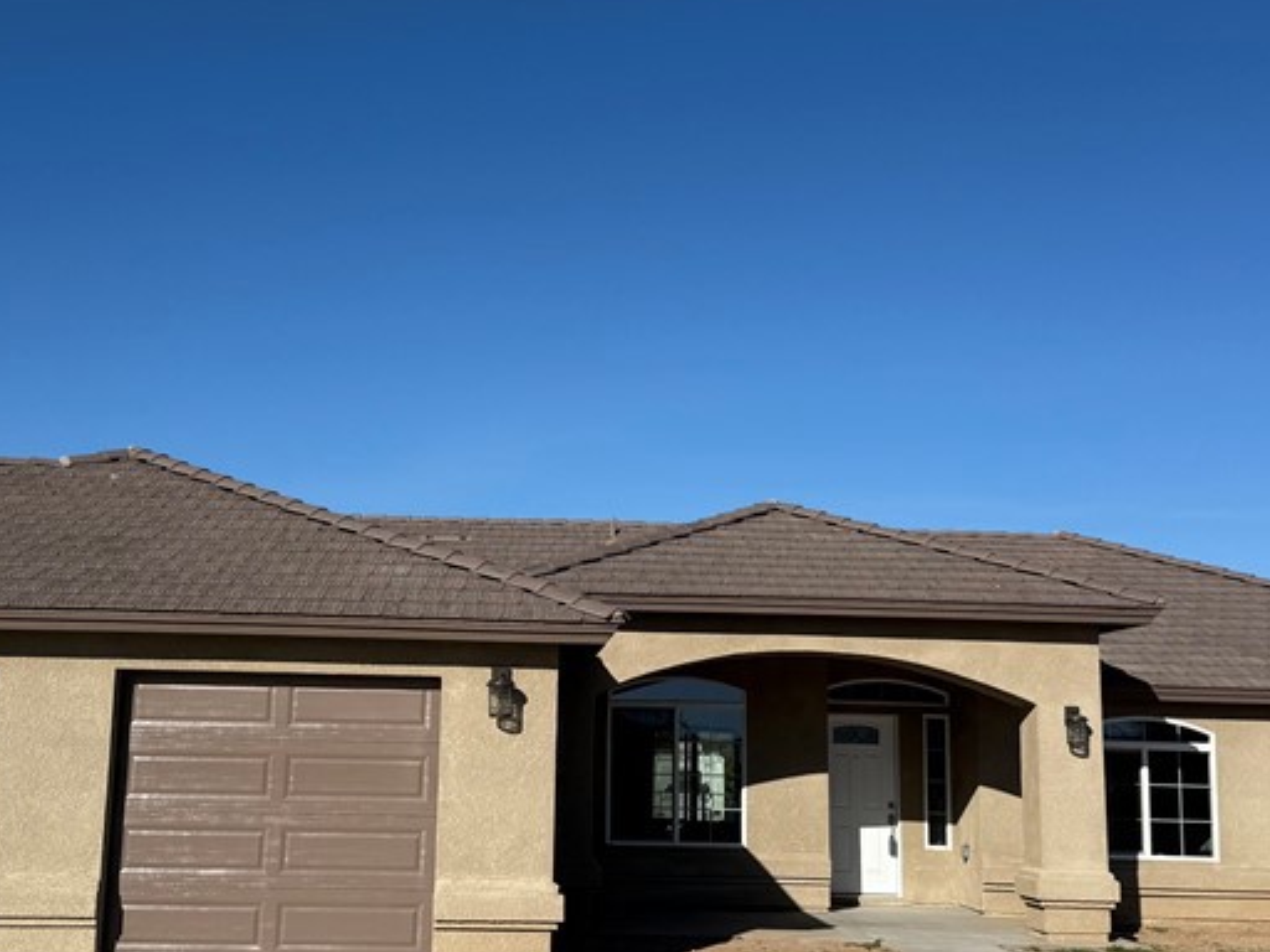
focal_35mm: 48
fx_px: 1761
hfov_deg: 39.6
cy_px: 478
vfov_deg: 30.3
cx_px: 566
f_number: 1.78
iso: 80
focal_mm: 6.76
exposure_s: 1/7353
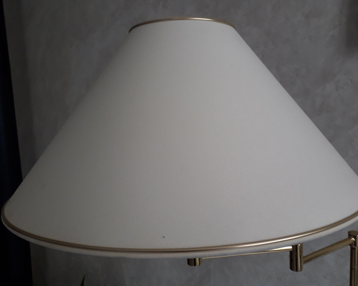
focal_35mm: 29
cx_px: 195
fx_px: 307
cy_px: 140
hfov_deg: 60.3
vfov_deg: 50.0
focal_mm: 3.6
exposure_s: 1/50
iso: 125
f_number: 1.9
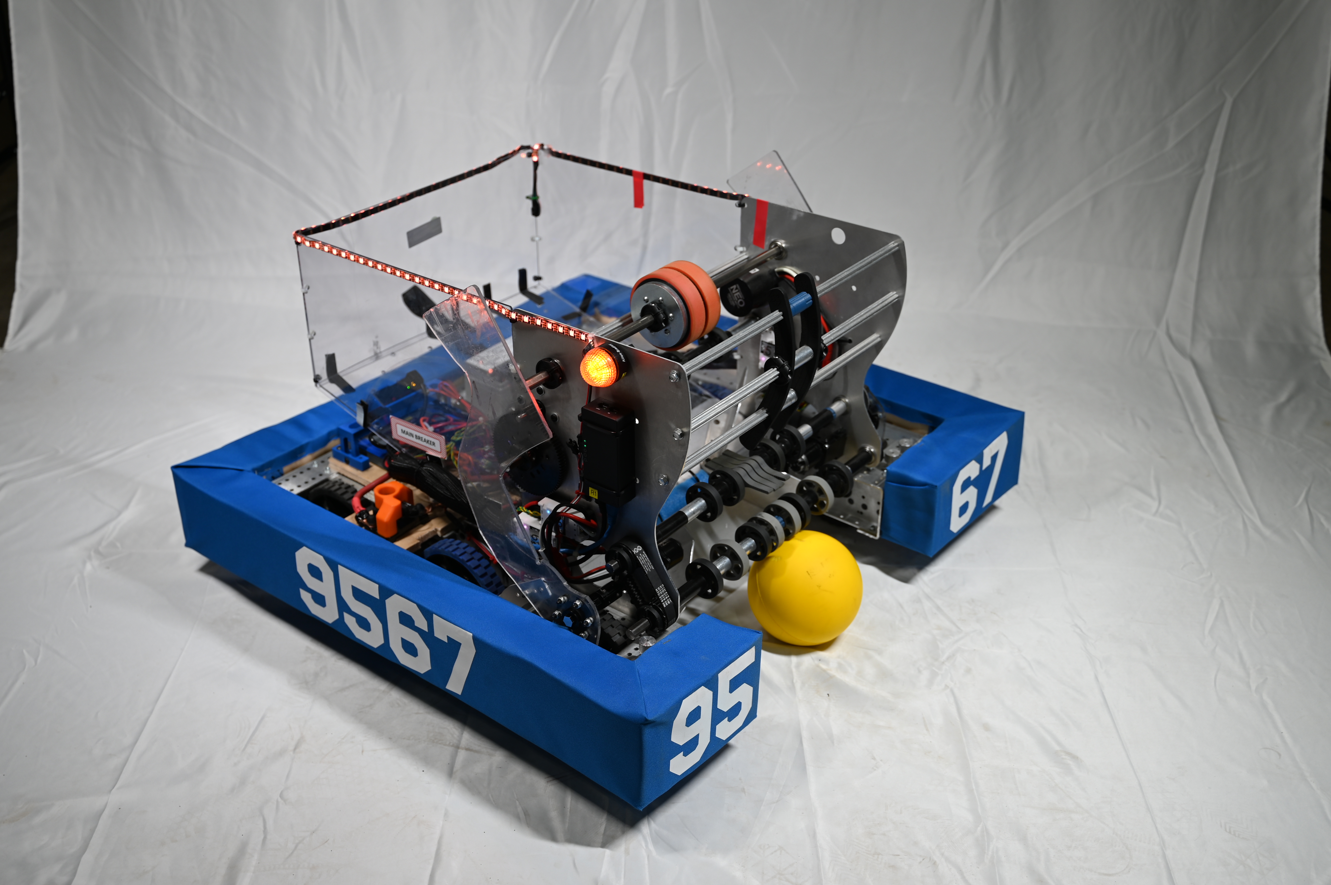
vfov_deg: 34.2
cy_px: 449
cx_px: 658
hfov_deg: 49.6
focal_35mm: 39
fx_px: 1441
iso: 100
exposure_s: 1/40
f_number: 2.8
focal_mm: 35
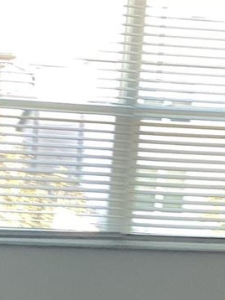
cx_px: 24
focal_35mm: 104
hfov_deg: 14.1
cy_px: 297
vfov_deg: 18.4
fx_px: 902
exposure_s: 1/60
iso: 64
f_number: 2.4
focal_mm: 3.3
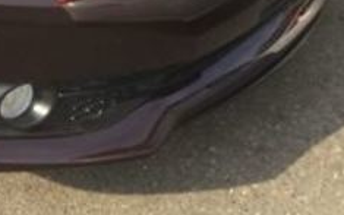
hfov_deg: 16.3
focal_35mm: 112
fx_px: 1050
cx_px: -230
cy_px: -177
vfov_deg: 10.9
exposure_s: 1/384
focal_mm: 3.3
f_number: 2.4
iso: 25
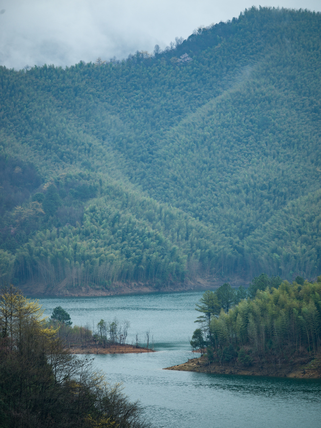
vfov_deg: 10.9
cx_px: 160
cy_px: 214
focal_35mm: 181
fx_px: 2240
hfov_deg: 8.2
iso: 100
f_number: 4.8
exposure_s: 1/125
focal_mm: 230
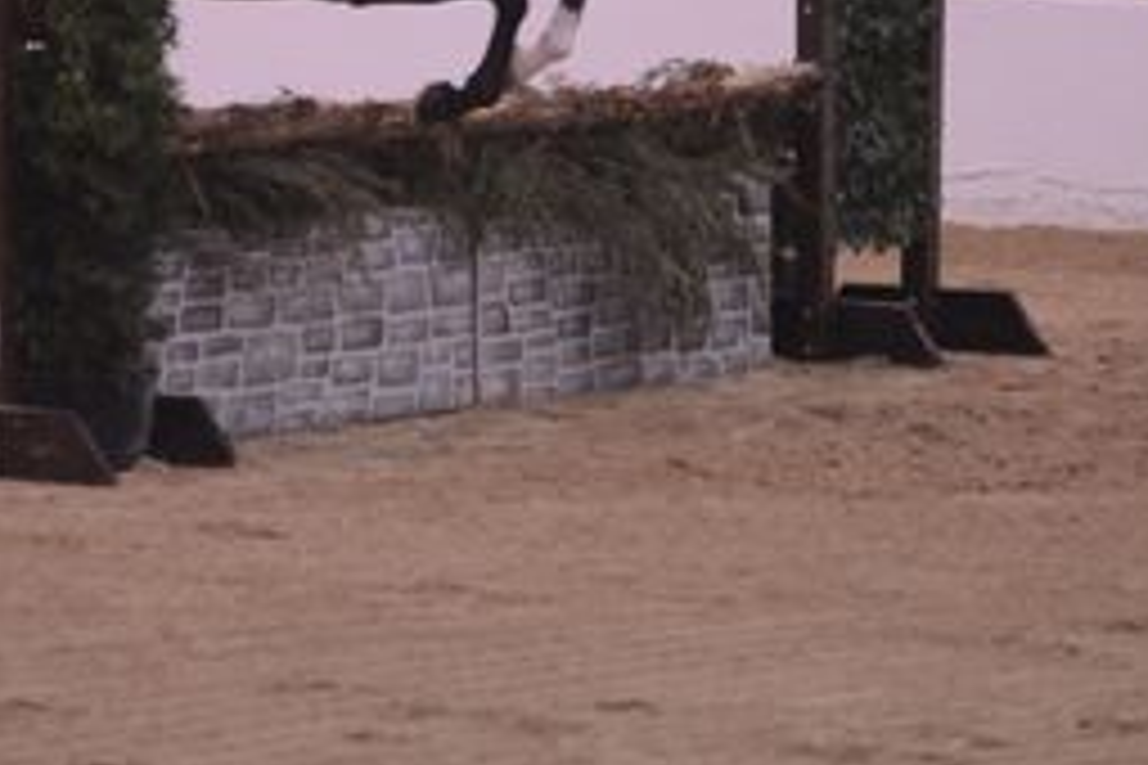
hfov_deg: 4.1
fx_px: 15975
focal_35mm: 501
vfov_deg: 2.7
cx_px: 414
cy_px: -144
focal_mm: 200
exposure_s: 1/400
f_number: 2.8
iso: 5000
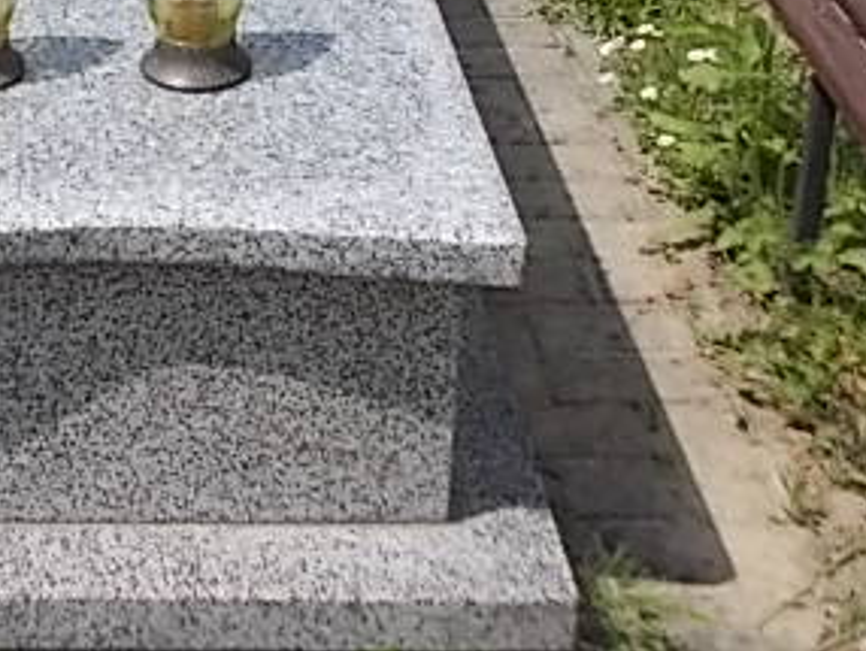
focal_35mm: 85
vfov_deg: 16.9
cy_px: -48
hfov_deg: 21.8
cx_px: -85
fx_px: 2128
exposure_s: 1/320
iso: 80
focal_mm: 5.3
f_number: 6.2
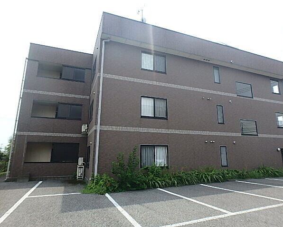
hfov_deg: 74.9
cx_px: 151
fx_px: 184
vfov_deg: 63.1
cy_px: 114
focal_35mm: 22
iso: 125
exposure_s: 1/800
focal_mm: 3.7
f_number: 3.5
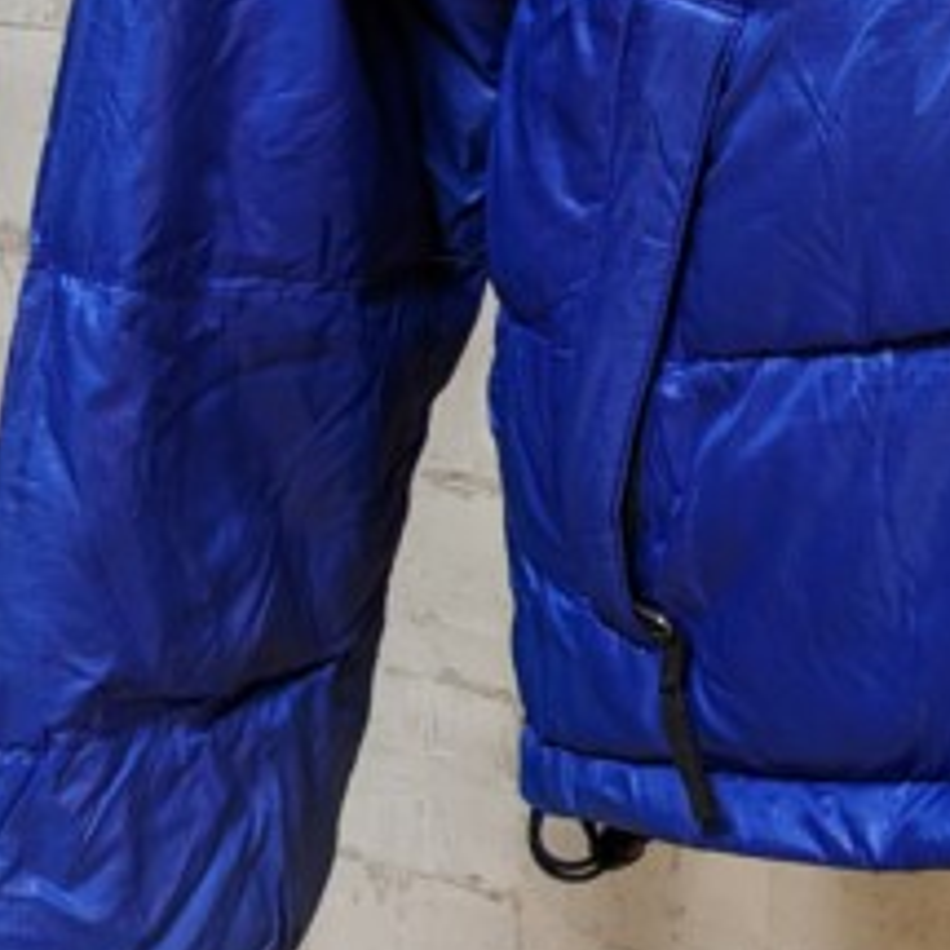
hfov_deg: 18.5
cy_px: -278
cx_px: 1127
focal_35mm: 89
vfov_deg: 18.2
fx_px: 2763
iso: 153
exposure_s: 1/99.9
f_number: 1.73
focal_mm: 4.38
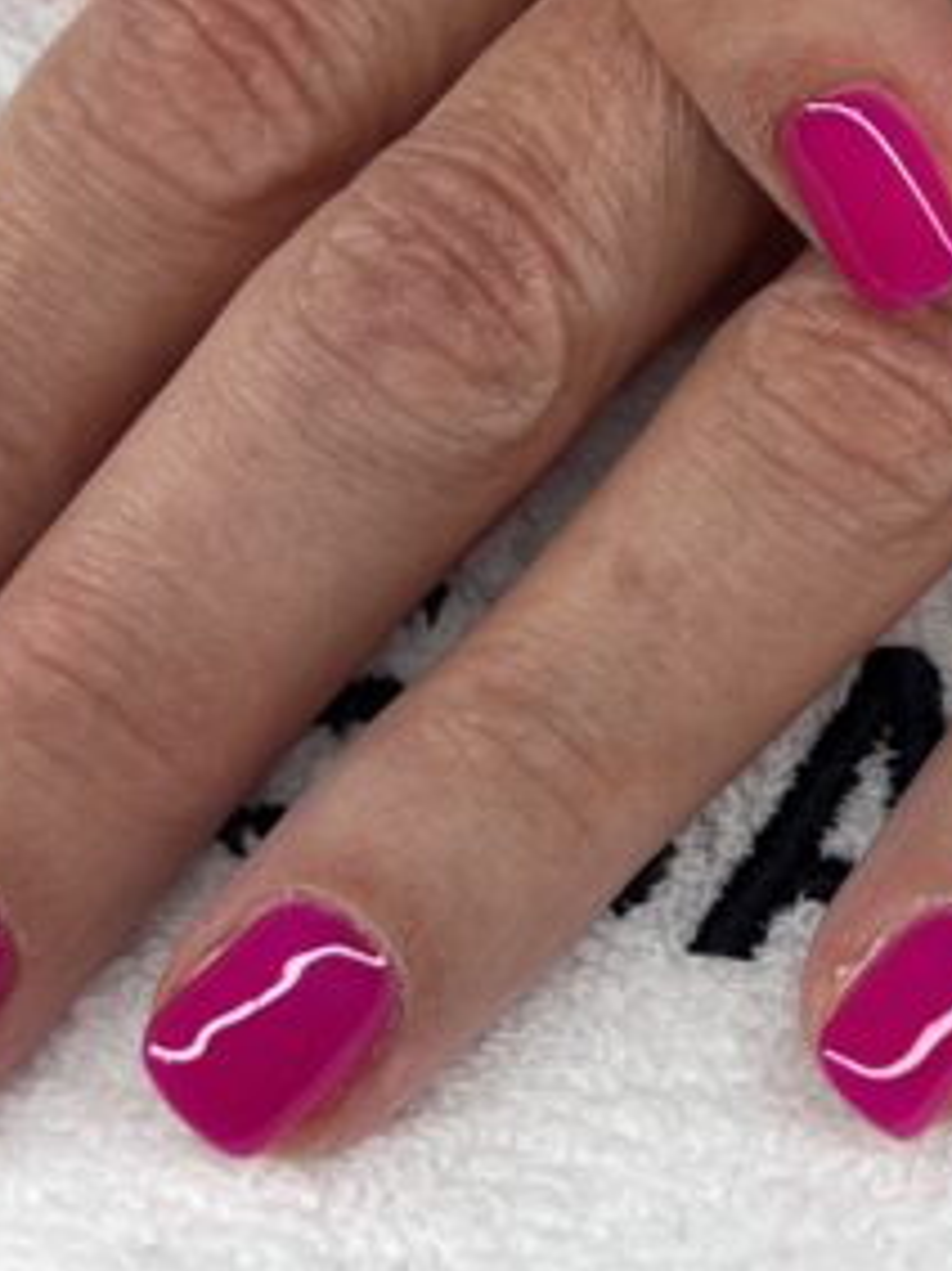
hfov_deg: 15.3
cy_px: 202
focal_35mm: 94
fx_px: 3449
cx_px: 1019
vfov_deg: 20.6
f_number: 1.5
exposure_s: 1/486
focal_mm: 5.7
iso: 50
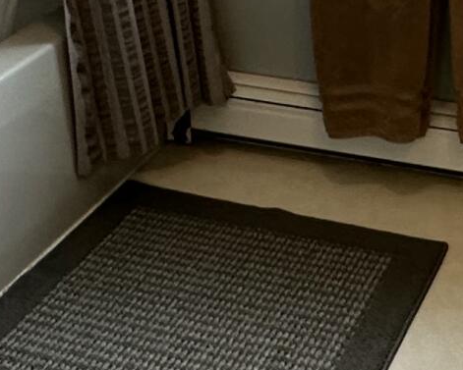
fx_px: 1192
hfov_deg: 21.9
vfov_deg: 16.2
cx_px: 319
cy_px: -176
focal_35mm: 87
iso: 200
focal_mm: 2.22
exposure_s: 1/120
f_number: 2.2
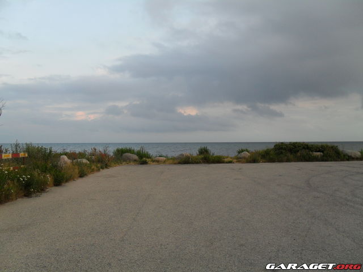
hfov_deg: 52.6
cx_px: 182
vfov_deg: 40.7
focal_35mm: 35
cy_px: 136
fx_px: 367
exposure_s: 1/180
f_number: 3.2
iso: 100
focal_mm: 6.3
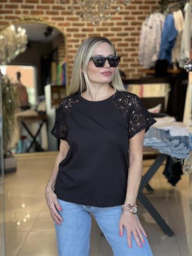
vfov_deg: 25.3
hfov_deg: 19.2
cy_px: 128
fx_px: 569
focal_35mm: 77
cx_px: 96
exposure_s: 1/100
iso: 64
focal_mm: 9
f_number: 2.8
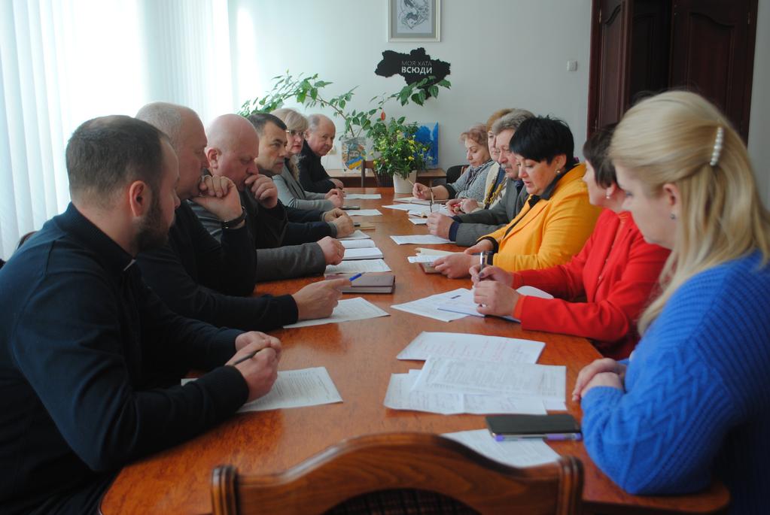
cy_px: 258
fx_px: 771
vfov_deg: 37.0
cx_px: 385
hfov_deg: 53.1
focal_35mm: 36
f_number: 4
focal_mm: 24
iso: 200
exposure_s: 1/50
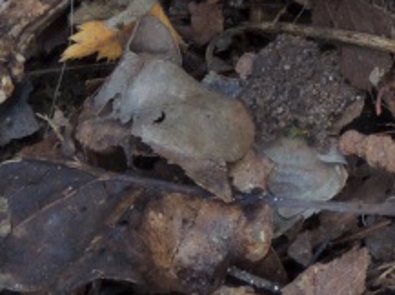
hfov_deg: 12.1
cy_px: -375
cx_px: 573
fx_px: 1777
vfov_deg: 8.7
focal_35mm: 156
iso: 100
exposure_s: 1/2
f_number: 7.9
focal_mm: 5.8
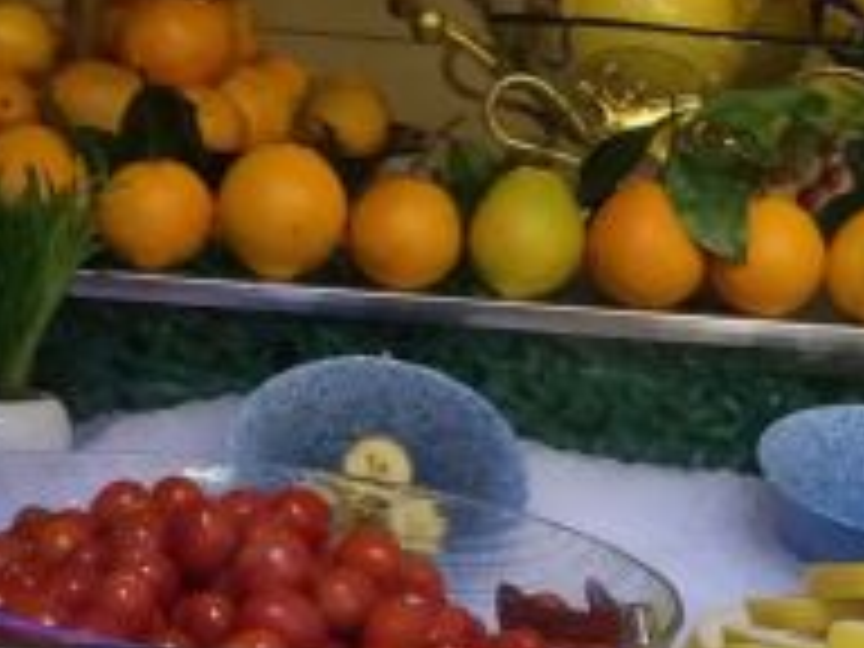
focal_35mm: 106
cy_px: 727
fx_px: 2646
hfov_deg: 18.5
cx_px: 464
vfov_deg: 13.7
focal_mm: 4.15
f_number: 2.2
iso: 125
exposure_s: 1/33
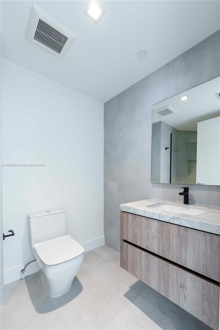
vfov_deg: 104.3
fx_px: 128
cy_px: 165
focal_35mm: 14
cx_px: 110
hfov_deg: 81.2
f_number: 6.3
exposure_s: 1/15
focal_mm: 14
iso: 400
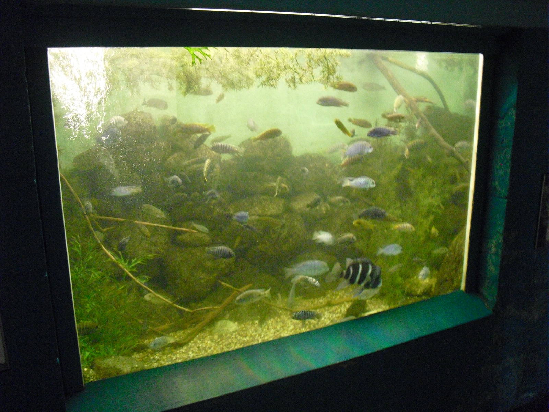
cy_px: 206
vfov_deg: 39.7
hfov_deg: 51.4
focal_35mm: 36
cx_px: 274
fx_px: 571
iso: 800
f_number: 3.1
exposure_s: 1/25
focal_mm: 6.3
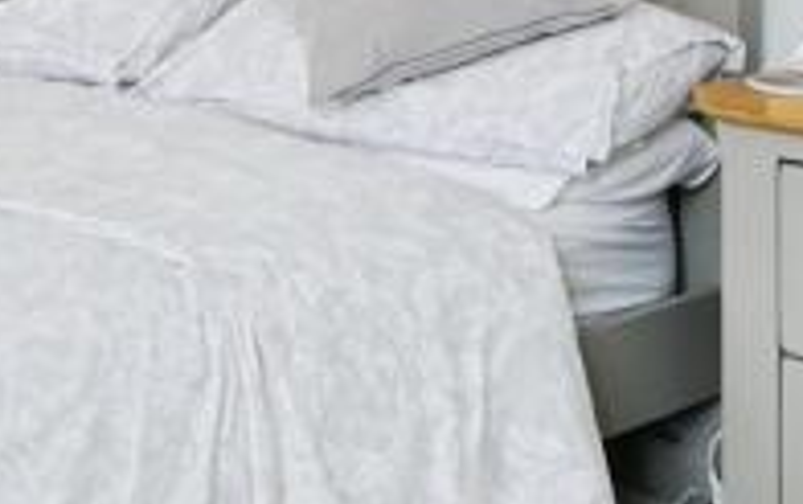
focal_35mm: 85
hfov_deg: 22.0
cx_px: -229
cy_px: -223
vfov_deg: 14.5
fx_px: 1862
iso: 640
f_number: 7.1
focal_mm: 16
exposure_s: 1/40
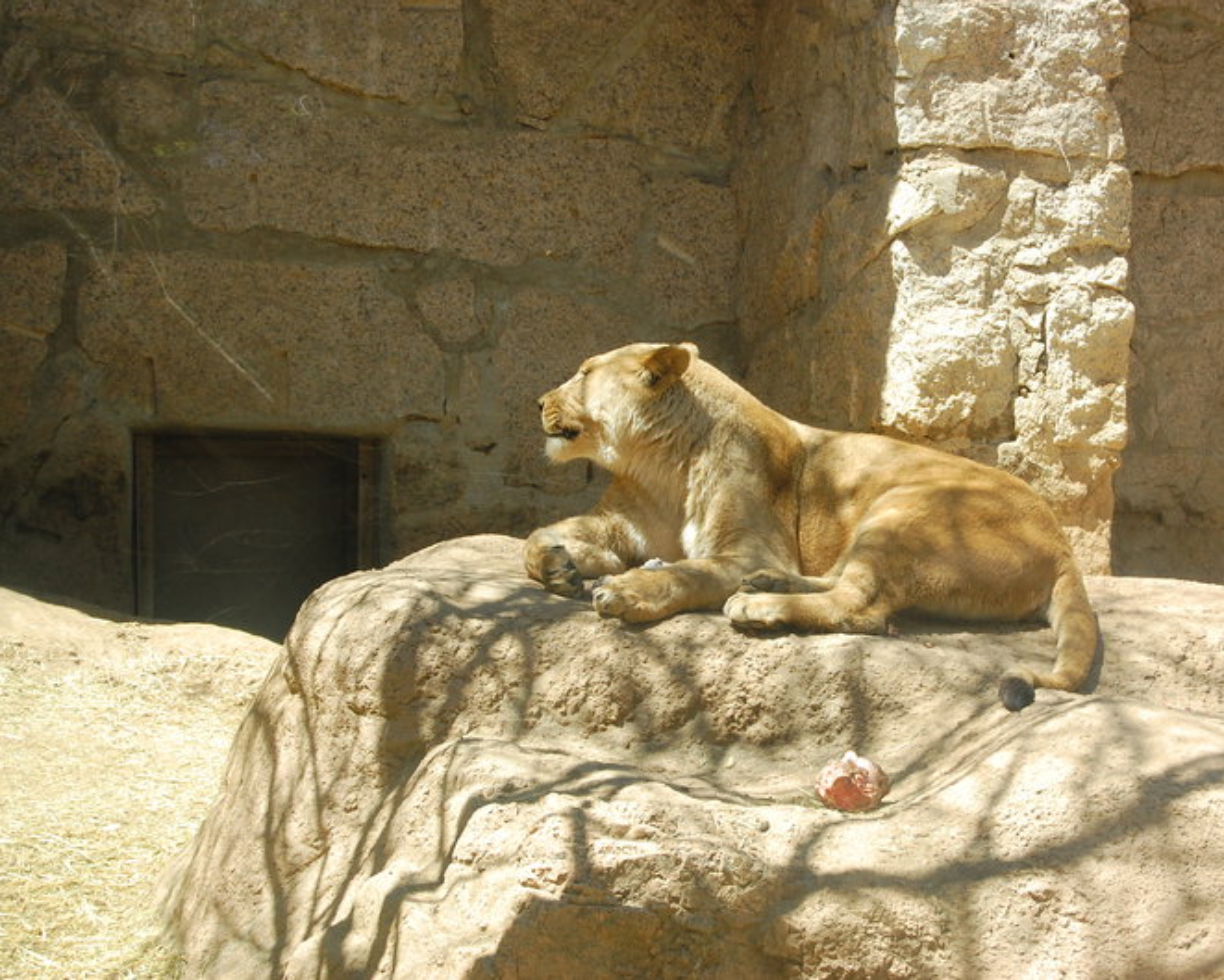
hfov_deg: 20.4
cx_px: 739
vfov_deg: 16.4
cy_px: 489
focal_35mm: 94
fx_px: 3390
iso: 400
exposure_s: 1/250
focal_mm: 55
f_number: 8
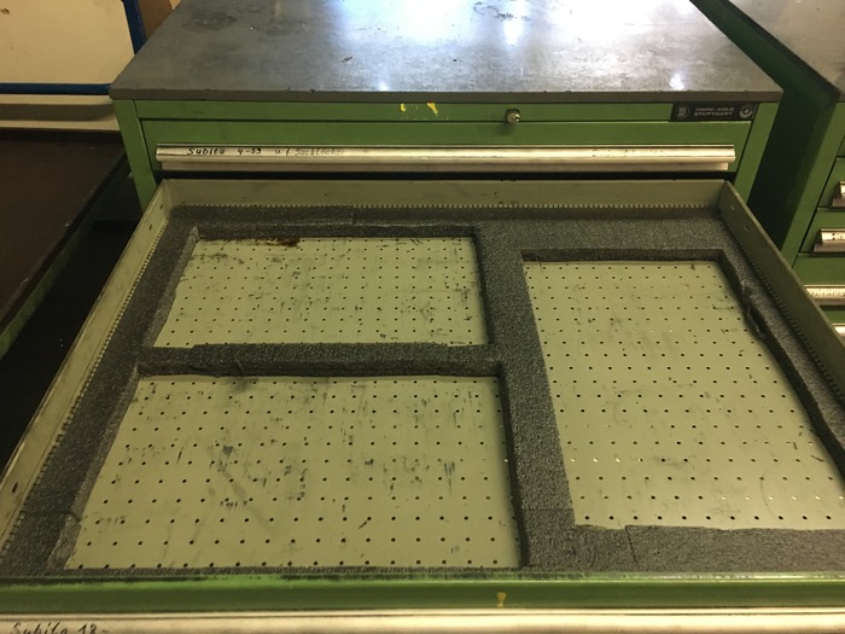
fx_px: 708
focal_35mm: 29
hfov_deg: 61.7
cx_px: 422
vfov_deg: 48.2
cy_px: 317
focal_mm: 4.15
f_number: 2.2
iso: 200
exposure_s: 1/20
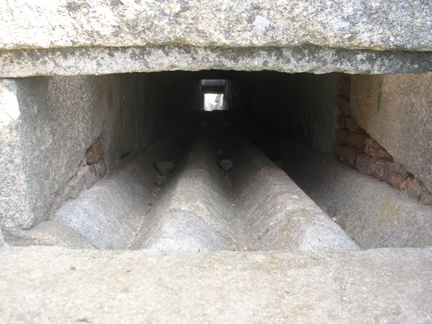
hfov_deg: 49.0
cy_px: 162
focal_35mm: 38
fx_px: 474
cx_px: 216
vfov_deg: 37.7
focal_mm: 5.8
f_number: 2.8
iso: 50
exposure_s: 1/107
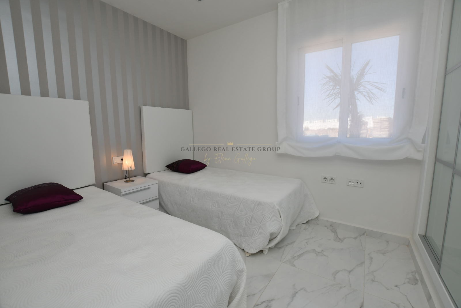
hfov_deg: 100.4
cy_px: 154
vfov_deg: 77.3
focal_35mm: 15
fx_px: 192
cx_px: 230
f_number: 6.3
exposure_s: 1/250
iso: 200
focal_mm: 10
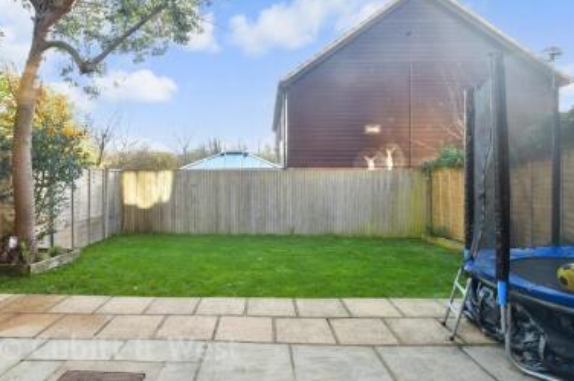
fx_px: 303
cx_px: 235
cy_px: 182
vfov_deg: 64.4
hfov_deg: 86.1
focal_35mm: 19
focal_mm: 10
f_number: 8
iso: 160
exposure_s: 1/30
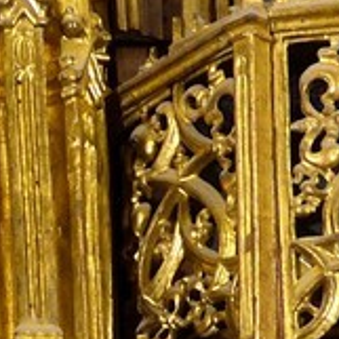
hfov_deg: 3.1
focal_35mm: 558
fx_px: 6182
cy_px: 1476
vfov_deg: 3.0
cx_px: -733
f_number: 6.3
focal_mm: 66
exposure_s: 1/4
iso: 800
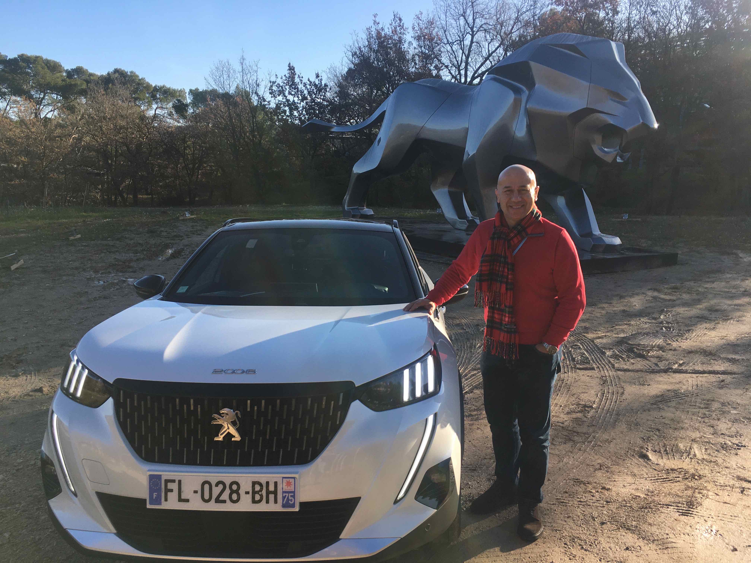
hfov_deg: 61.7
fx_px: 629
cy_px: 282
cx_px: 376
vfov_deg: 48.2
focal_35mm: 29
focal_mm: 4.15
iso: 25
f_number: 2.2
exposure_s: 1/705
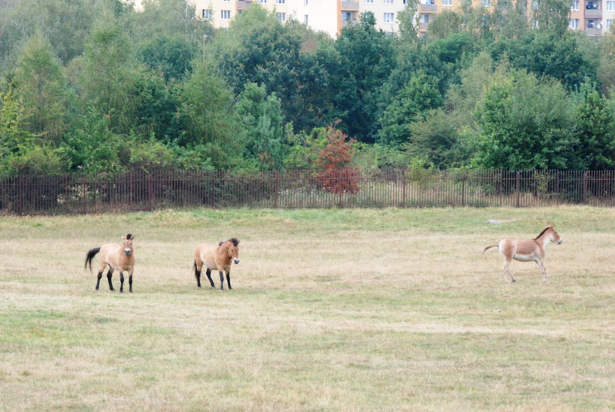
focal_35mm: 202
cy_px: 206
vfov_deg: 6.8
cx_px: 308
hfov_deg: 10.1
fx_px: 3463
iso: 1000
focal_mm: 135
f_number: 13
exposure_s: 1/160
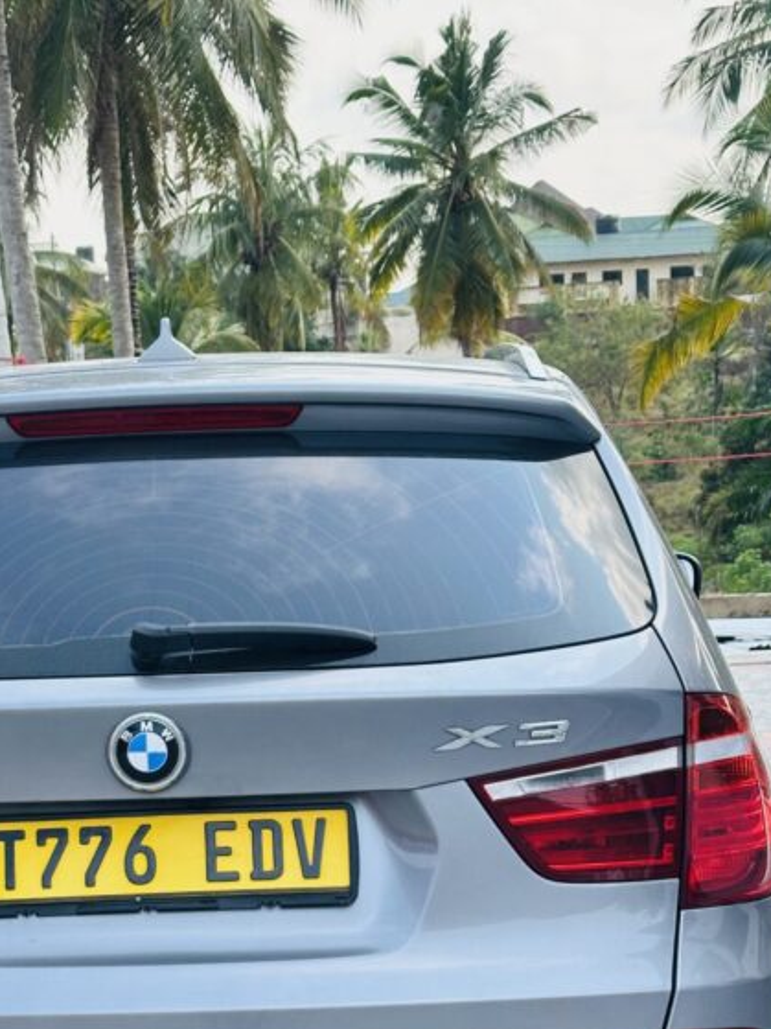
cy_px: 762
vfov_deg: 22.1
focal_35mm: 88
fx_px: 2614
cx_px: 144
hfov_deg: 16.6
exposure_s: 1/919
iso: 64
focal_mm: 6.86
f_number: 1.78
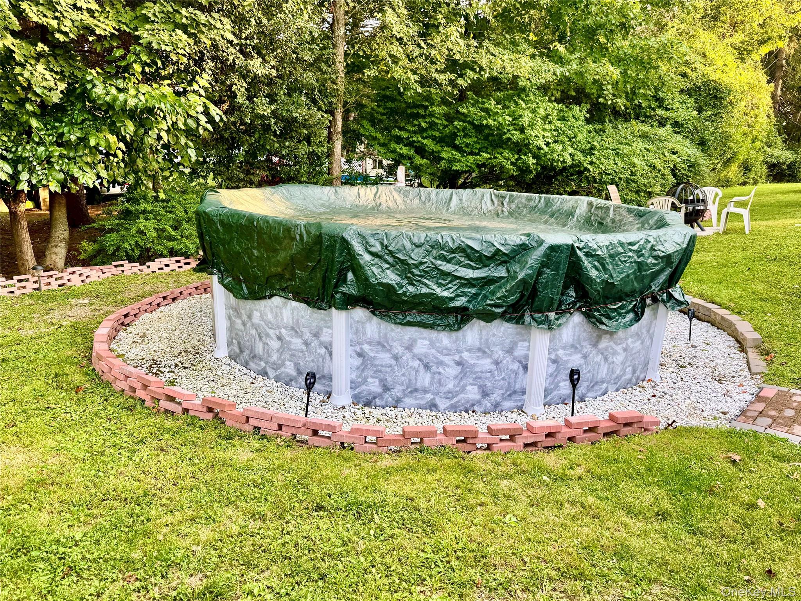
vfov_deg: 56.8
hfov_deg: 71.6
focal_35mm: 24
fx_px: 555
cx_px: 400
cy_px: 300
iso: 64
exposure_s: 1/121
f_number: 1.78
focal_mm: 6.76
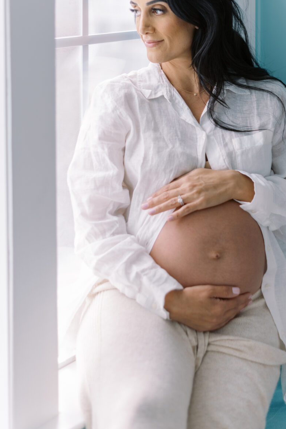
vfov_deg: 27.9
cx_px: 204
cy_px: 152
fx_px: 857
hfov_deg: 18.9
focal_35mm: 72
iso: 250
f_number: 1.8
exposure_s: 1/500
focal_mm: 50
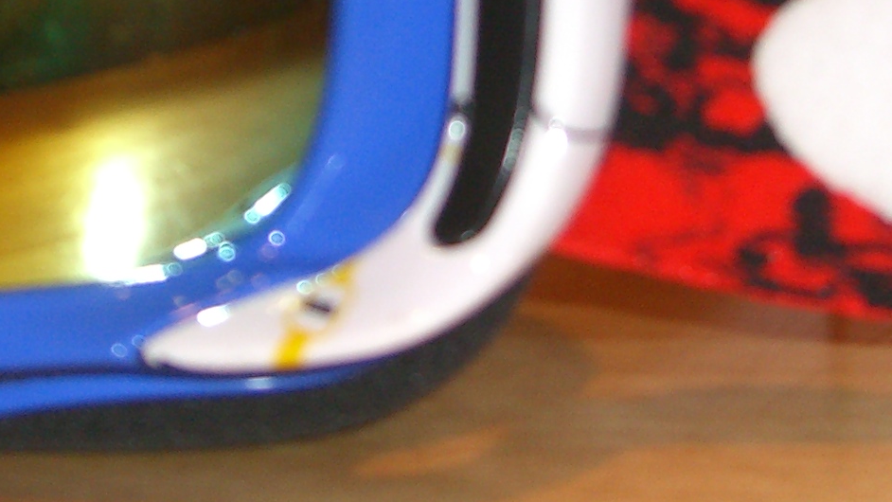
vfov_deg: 8.8
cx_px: 420
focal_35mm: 135
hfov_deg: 15.9
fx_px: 3193
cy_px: -157
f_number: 2.8
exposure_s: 1/60
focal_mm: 7.9
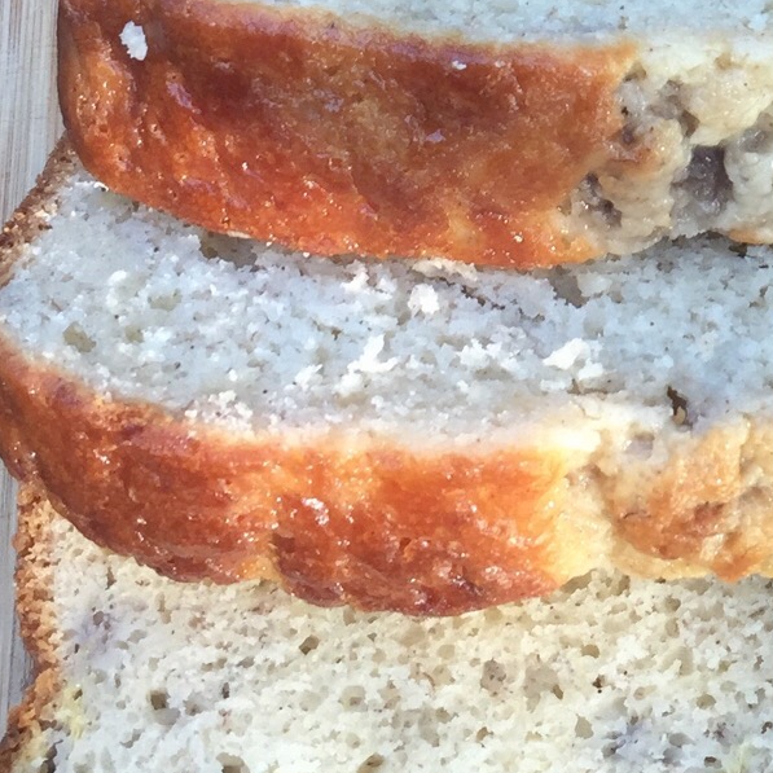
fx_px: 2223
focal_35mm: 88
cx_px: 787
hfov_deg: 19.1
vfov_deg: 18.5
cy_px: -192
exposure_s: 1/120
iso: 40
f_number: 2.2
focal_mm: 4.15
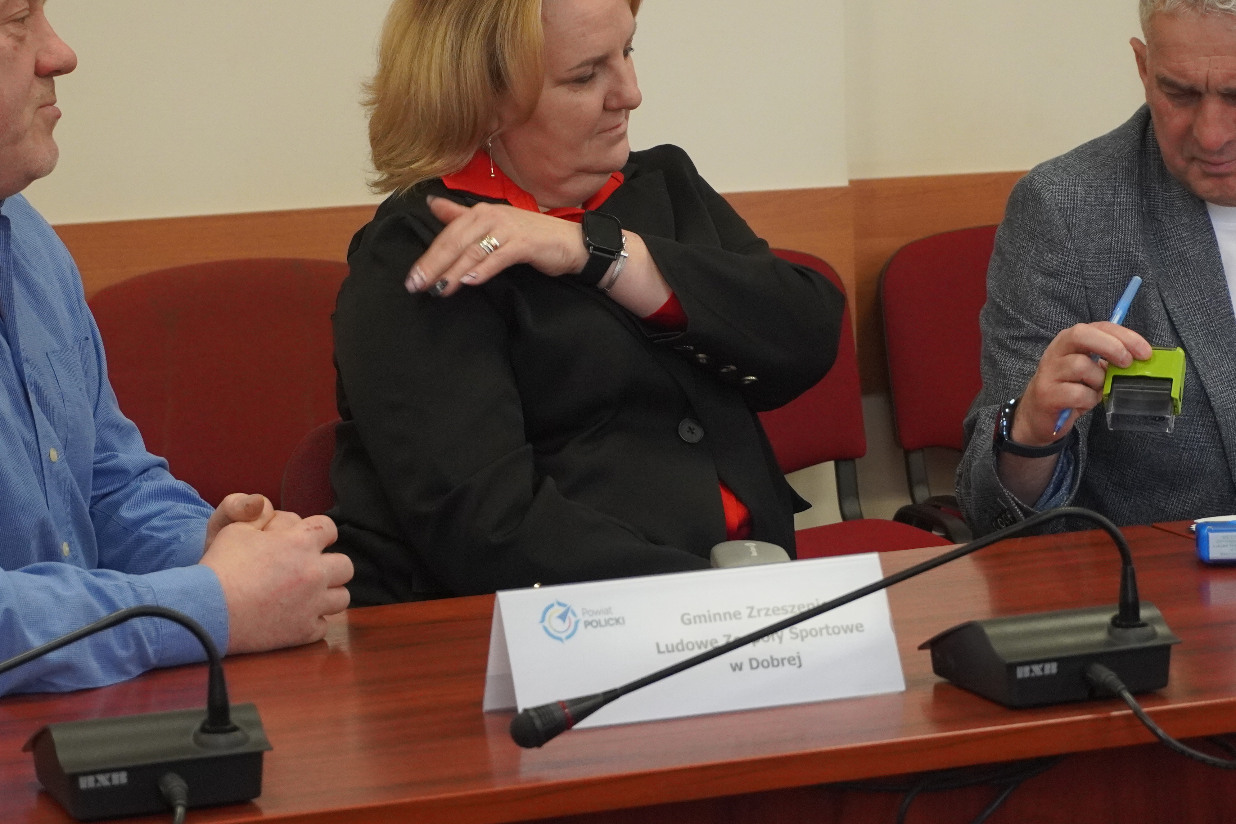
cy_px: 303
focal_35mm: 113
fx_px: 3880
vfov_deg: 12.1
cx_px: 575
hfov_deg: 18.1
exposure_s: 1/160
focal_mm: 50
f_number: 5.6
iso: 2000
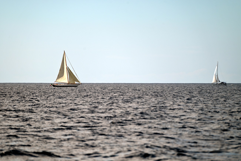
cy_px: 80
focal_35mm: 300
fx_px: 2008
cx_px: 120
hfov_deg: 6.9
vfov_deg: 4.6
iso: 110
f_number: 5.6
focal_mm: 300
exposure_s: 1/1000
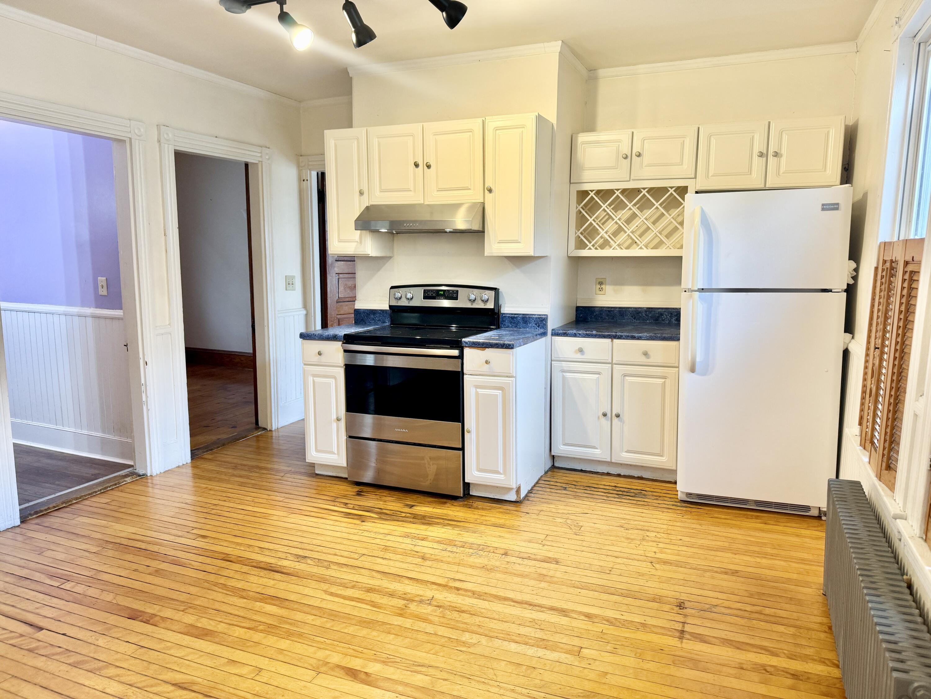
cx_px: 466
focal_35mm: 24
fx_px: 645
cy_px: 350
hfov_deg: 71.6
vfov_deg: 56.8
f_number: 1.78
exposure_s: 1/60
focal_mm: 6.76
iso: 125
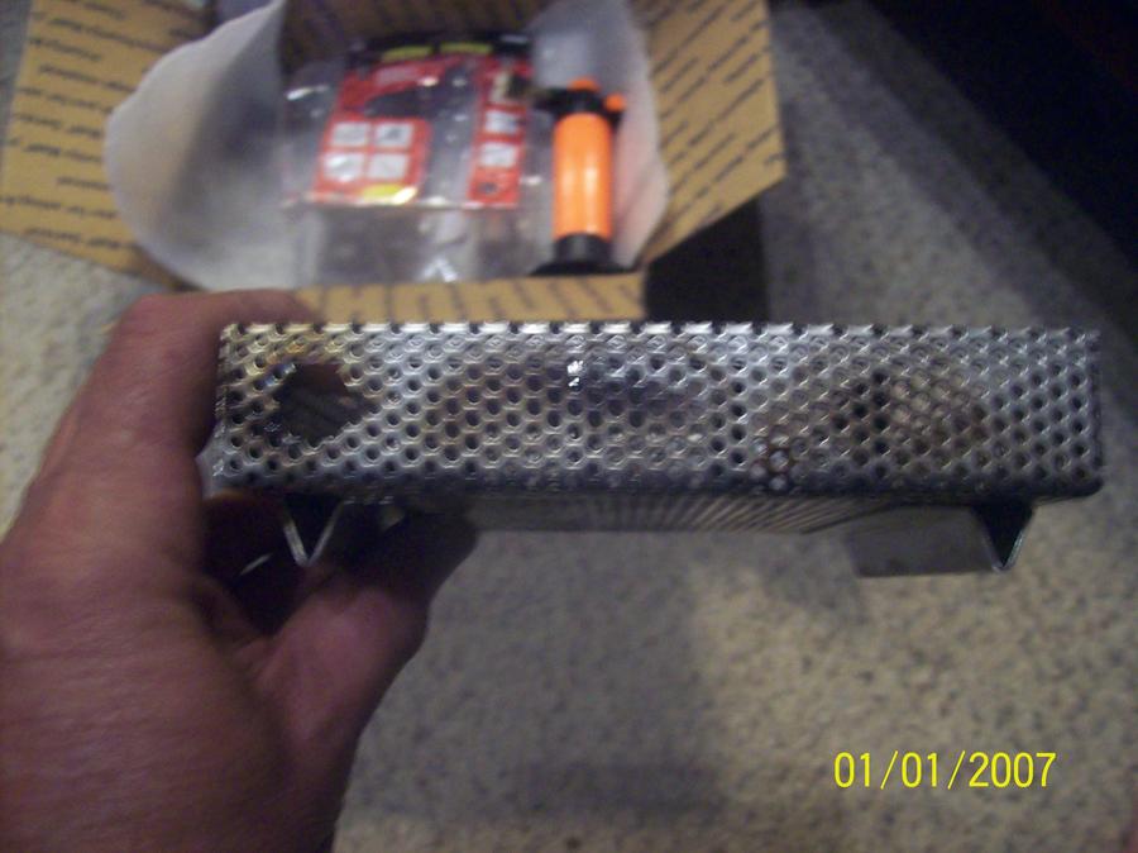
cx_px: 569
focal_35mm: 36
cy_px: 426
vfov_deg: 39.6
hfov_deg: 51.4
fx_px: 1183
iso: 200
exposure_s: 1/8
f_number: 2.7
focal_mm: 6
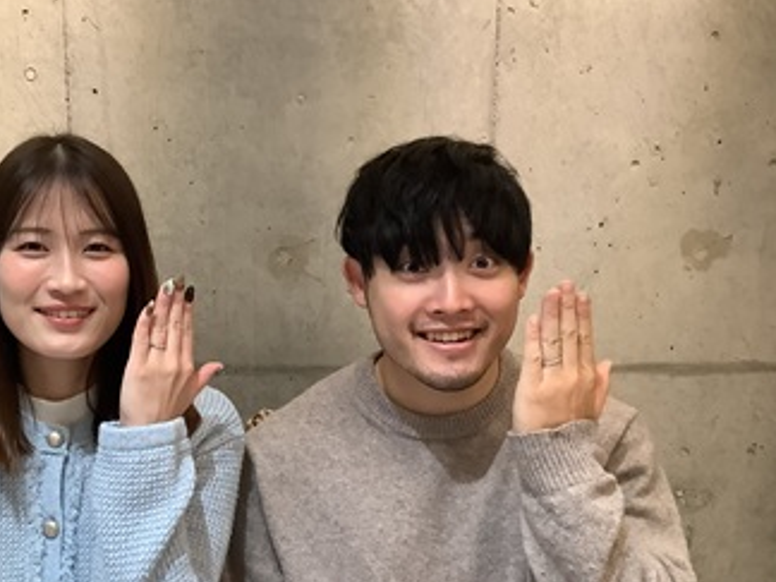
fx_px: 964
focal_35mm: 43
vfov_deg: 33.6
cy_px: 327
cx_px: 266
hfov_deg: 43.3
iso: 250
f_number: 2.4
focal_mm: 3.3
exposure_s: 1/60
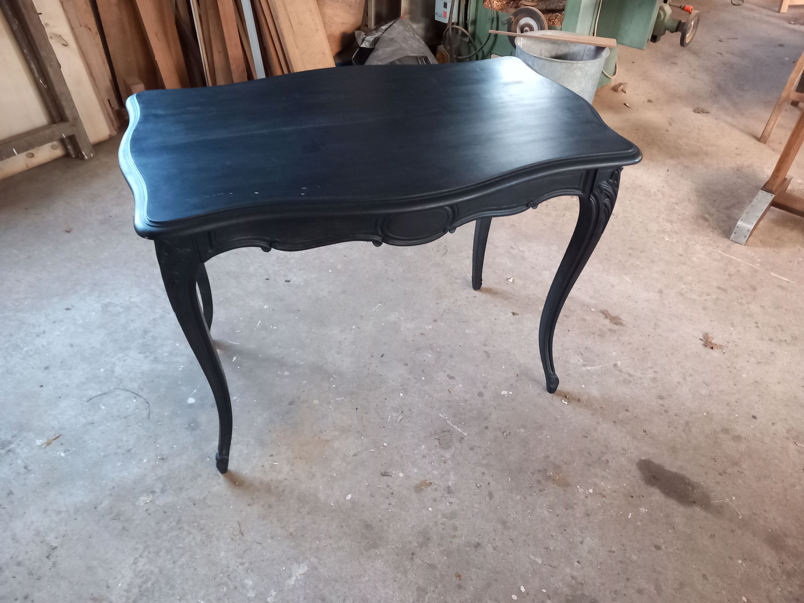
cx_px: 402
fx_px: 627
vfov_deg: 51.4
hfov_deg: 65.3
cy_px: 302
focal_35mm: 27
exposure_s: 1/25
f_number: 1.8
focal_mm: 4
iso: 400
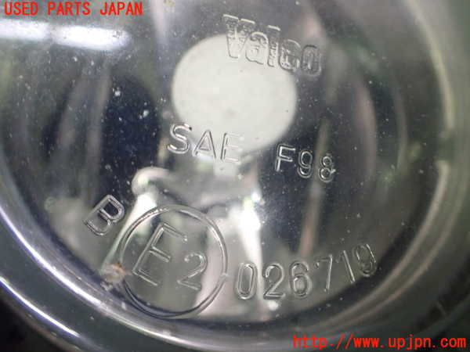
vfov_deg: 46.8
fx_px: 407
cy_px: 176
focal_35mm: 30
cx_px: 235
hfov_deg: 60.0
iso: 800
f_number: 2.3
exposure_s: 1/80
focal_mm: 5.4
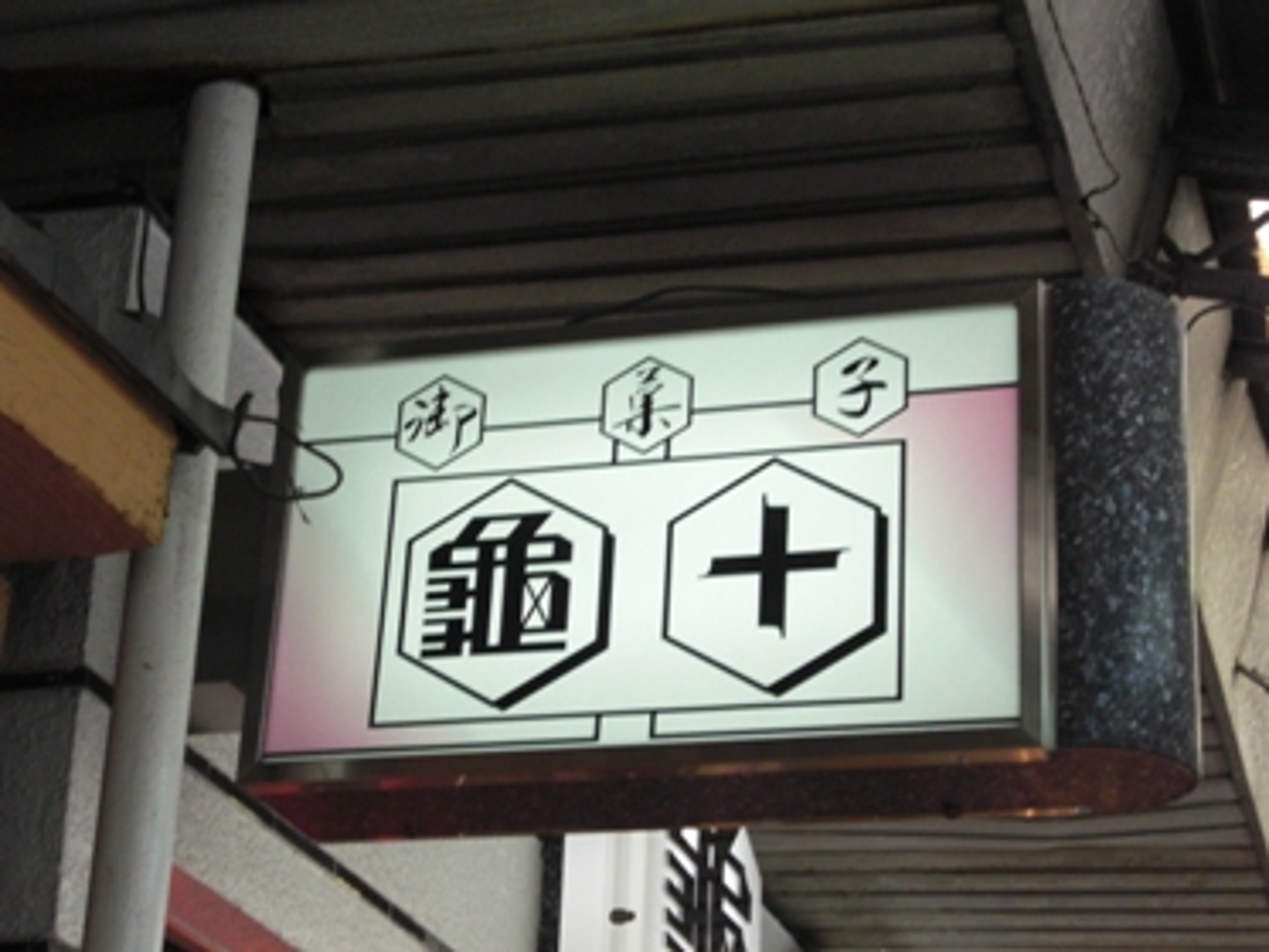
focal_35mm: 74
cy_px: 476
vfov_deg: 19.9
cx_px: 634
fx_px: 2714
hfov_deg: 26.3
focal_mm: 13.1
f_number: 4.2
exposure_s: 1/80
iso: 200
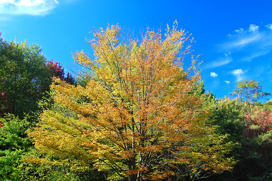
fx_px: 277
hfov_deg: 52.2
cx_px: 156
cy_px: 96
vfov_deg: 36.2
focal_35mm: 37
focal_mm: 19
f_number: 5.6
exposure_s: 1/125
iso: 200
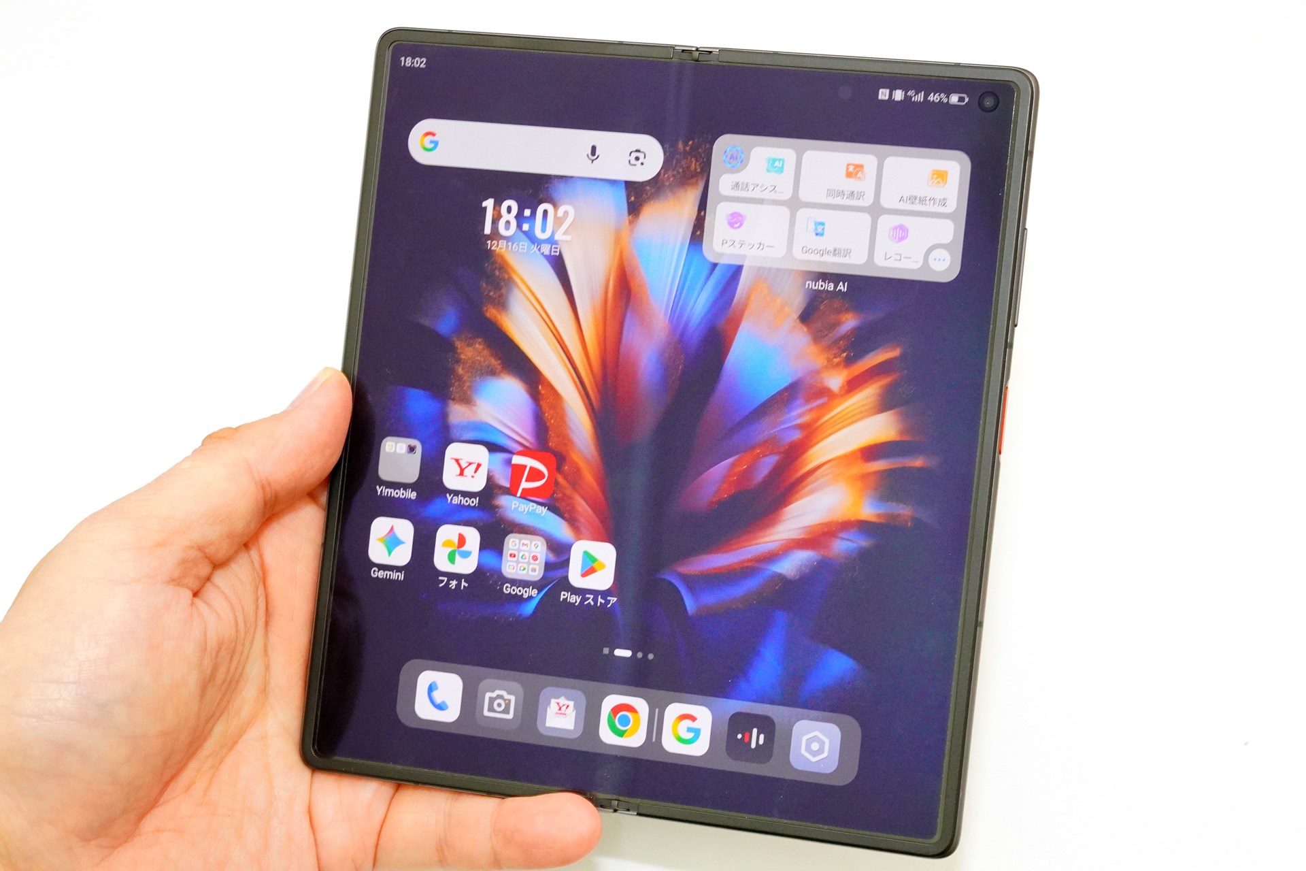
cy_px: 436
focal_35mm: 75
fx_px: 2721
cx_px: 653
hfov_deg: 27.0
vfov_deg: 18.2
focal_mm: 50
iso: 3200
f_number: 9
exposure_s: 1/60
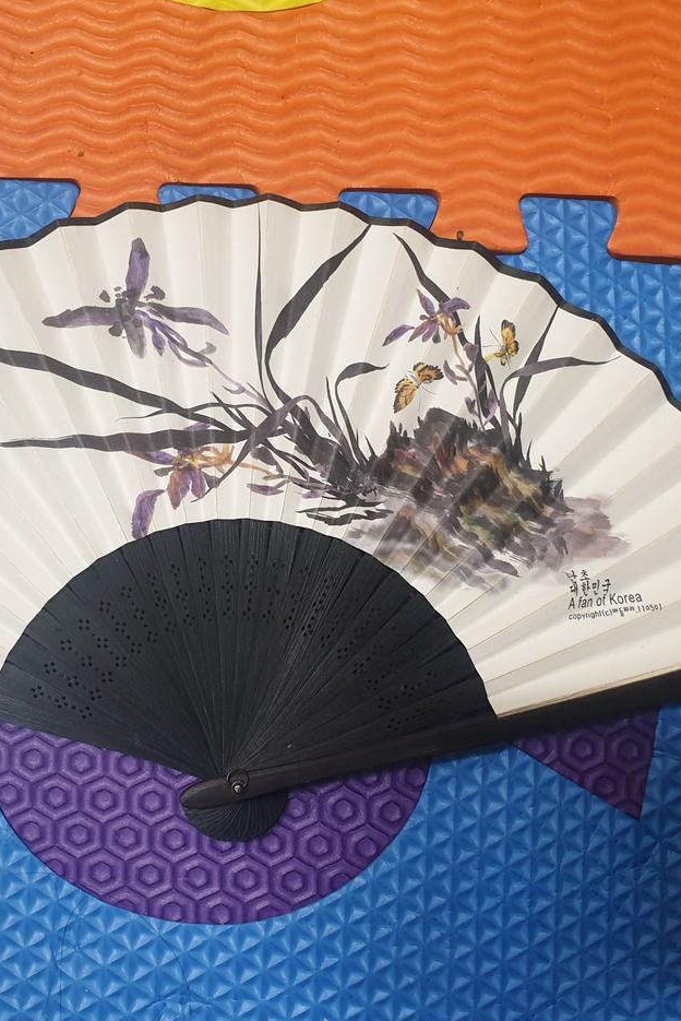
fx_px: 1049
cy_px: 504
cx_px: 232
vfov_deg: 51.9
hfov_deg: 35.6
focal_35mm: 37
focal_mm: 4.3
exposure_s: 1/60
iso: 320
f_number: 2.4
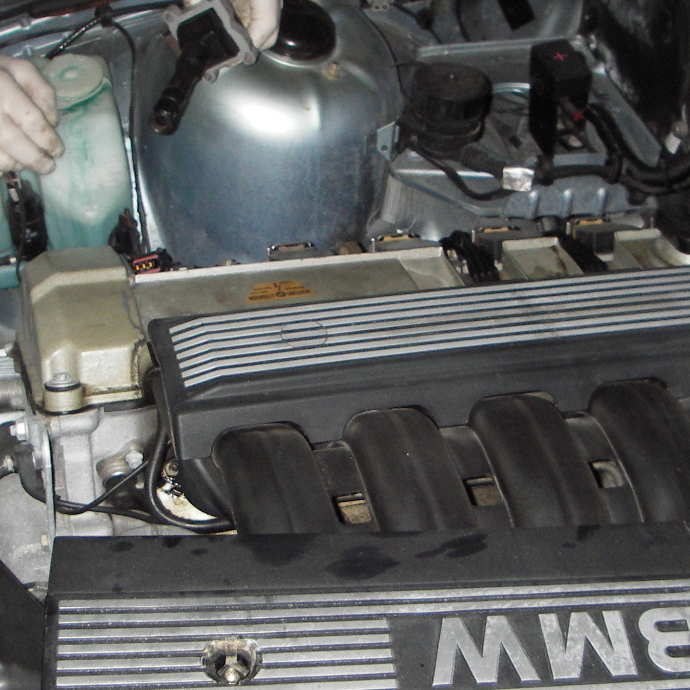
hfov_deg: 28.6
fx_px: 1353
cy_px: 411
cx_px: 370
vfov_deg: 28.5
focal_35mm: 60
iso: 100
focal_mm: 6.3
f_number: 3.3
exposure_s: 1/30
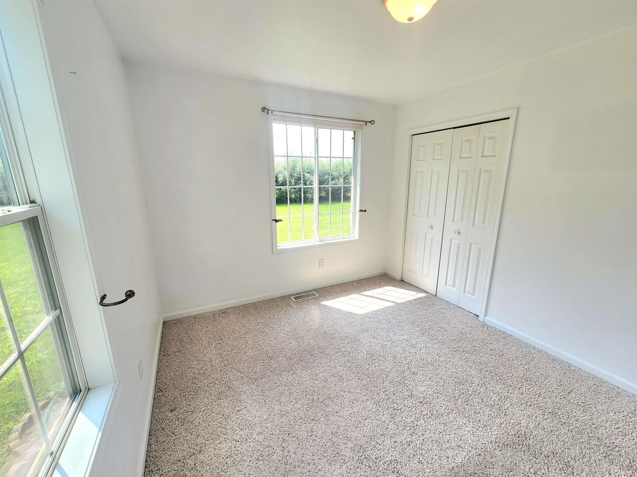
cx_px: 318
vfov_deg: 89.9
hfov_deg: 106.2
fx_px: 239
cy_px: 238
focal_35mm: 13
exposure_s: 1/370
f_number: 2.2
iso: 50
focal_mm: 2.2
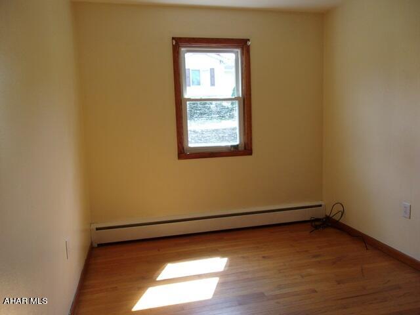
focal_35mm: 27
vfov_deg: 51.4
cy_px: 158
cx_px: 210
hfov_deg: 65.3
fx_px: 328
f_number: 3
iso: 80
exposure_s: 1/80
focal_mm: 4.9
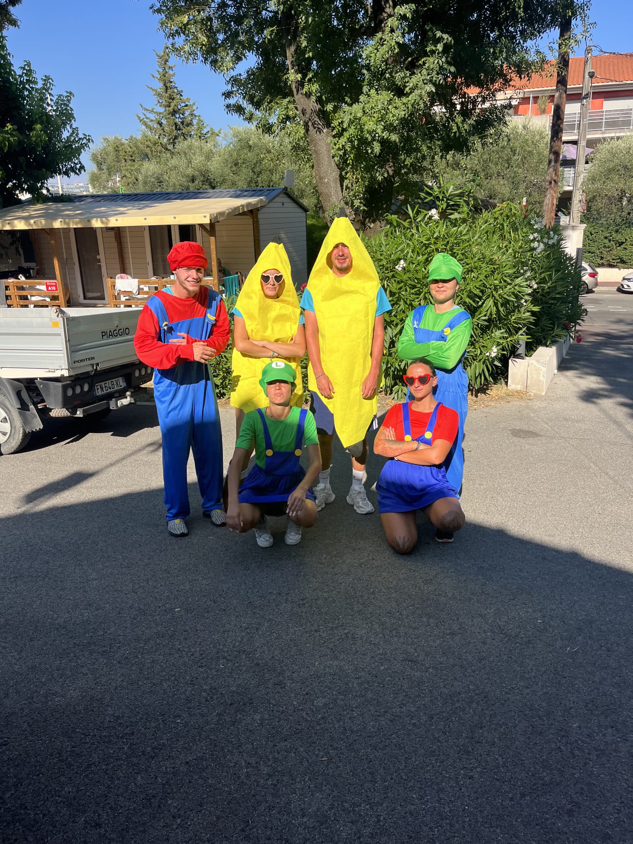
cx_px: 316
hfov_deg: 53.1
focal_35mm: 26
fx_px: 634
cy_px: 422
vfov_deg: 67.3
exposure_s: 1/2463
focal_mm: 5.1
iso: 50
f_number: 1.6
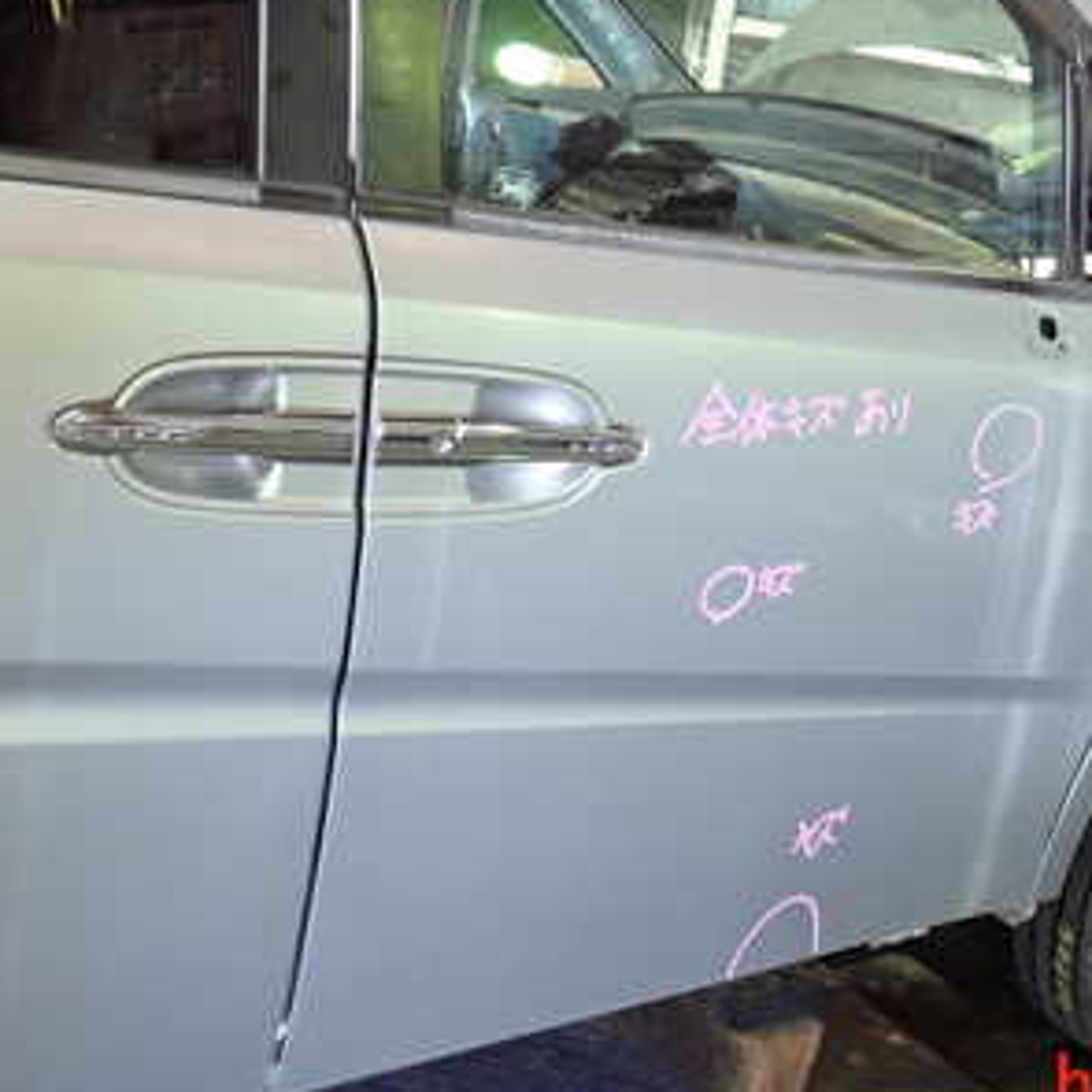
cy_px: 304
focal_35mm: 54
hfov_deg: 31.2
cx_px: 781
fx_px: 1927
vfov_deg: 31.2
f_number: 2.3
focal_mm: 5.4
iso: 250
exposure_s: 1/30
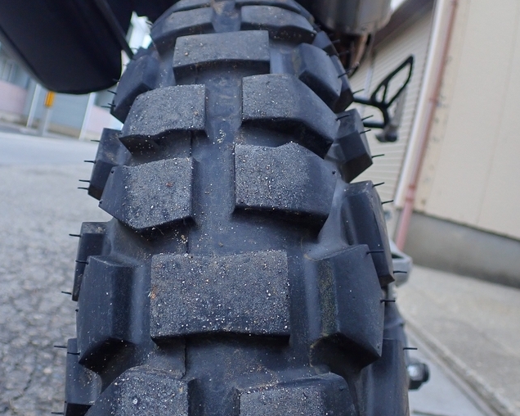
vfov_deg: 34.8
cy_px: 190
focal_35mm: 43
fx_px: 661
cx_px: 204
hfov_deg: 42.7
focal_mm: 6.42
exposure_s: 1/30
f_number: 2.6
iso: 200
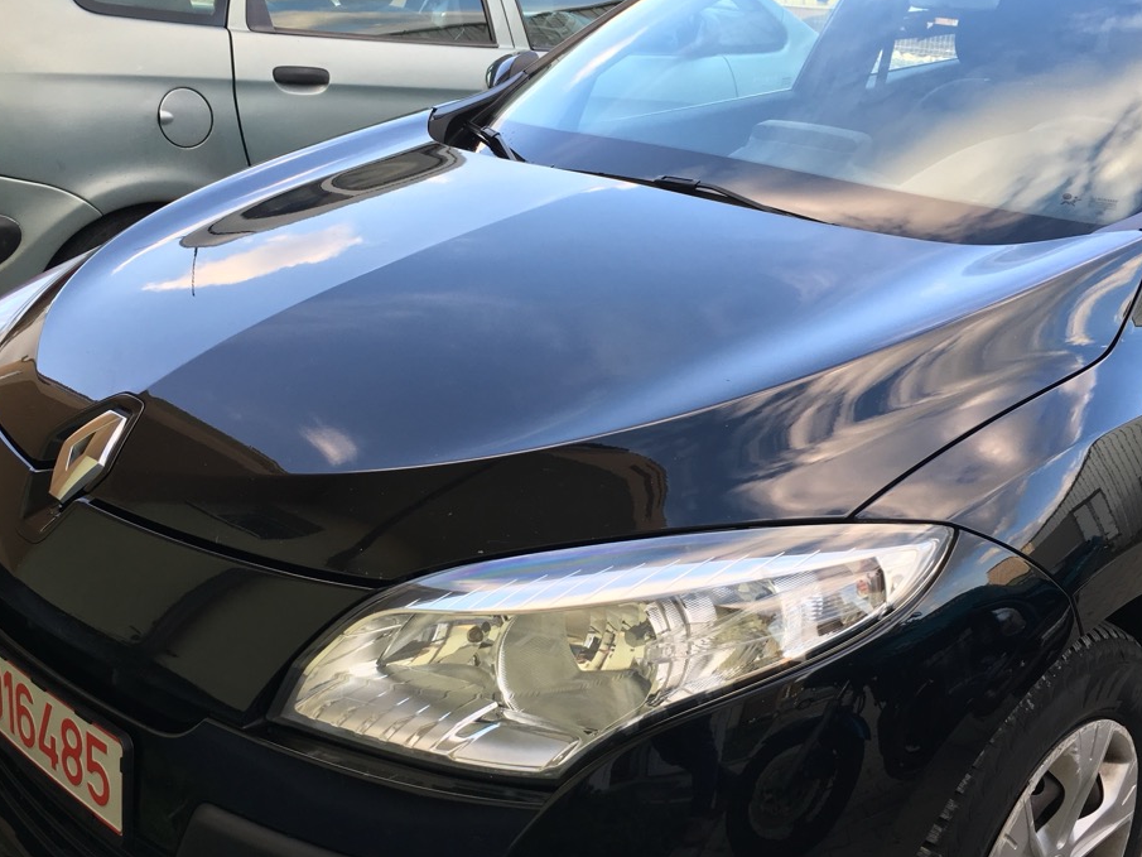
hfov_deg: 45.7
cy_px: 496
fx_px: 1353
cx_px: 611
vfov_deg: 35.1
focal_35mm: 41
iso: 32
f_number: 2.2
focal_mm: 4.15
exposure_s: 1/100
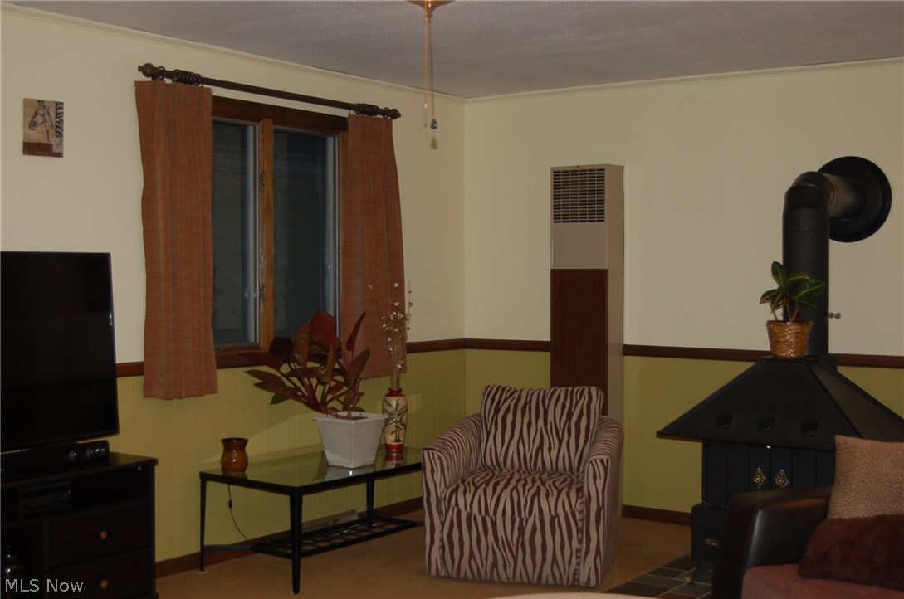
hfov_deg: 42.4
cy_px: 300
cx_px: 452
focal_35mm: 46
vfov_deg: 28.8
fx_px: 1166
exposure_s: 1/60
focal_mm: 31
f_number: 4.5
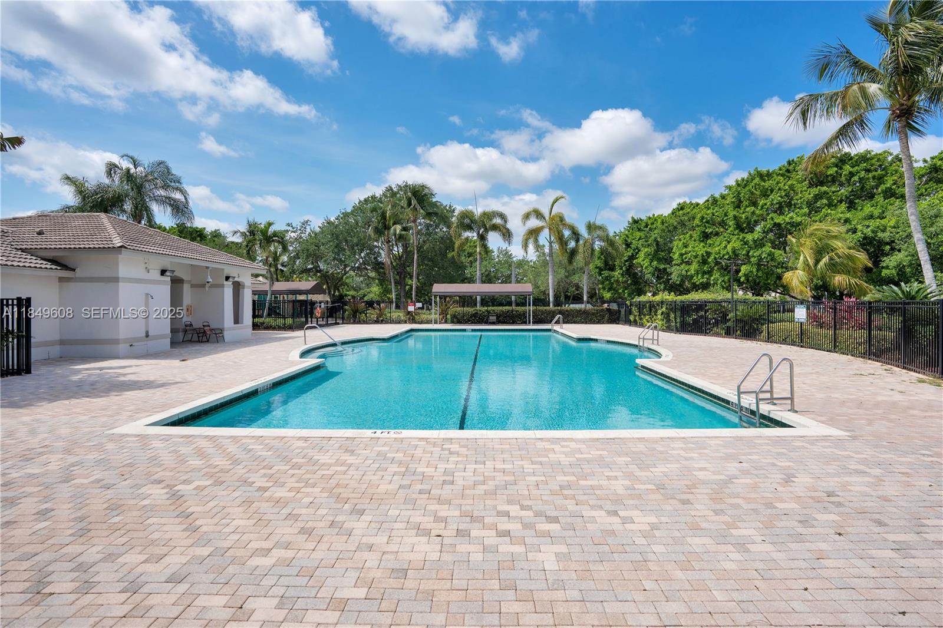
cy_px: 314
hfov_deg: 96.7
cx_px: 472
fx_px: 419
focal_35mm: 16
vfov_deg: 73.7
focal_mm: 16
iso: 100
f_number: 5
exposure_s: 1/1000
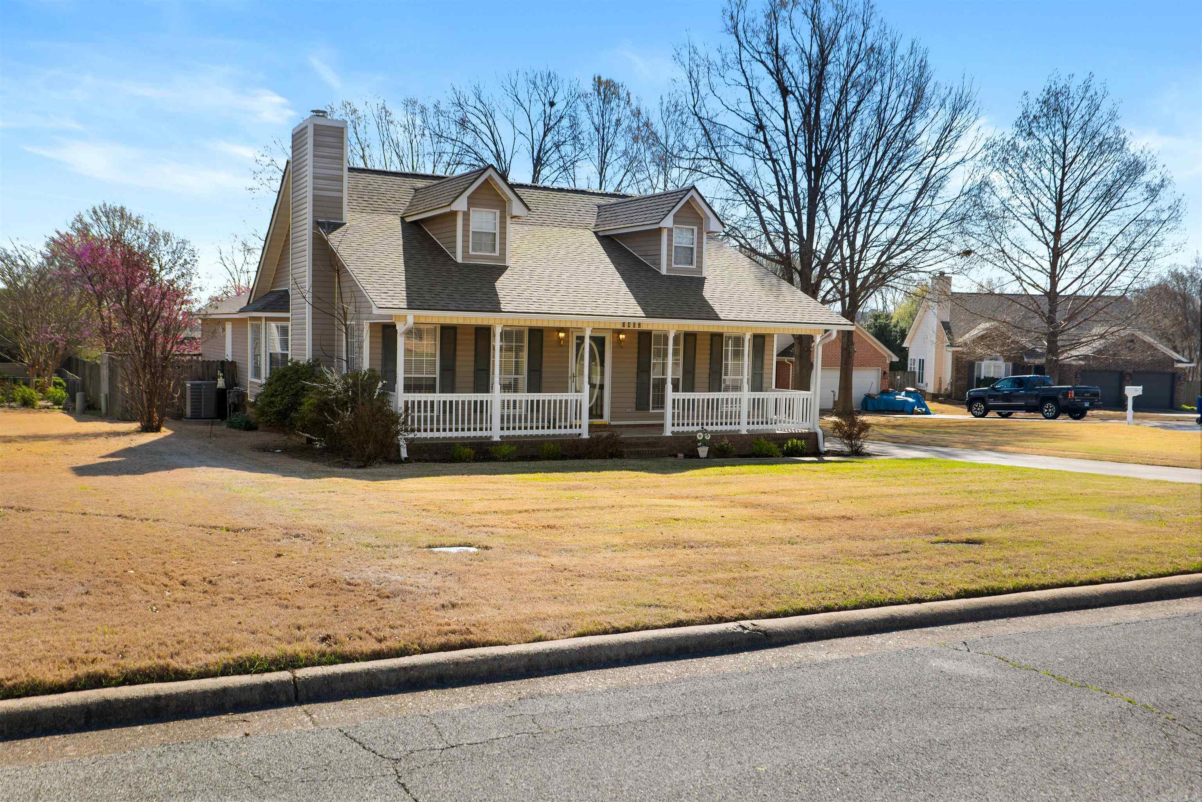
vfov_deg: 41.1
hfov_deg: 58.7
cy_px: 401
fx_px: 1068
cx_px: 601
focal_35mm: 32
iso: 100
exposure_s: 1/250
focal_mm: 32
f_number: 6.3
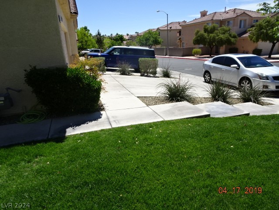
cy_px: 105
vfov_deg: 56.8
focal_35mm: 24
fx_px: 193
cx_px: 140
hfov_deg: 71.6
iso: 80
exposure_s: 1/1000
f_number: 3.5
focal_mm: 4.1
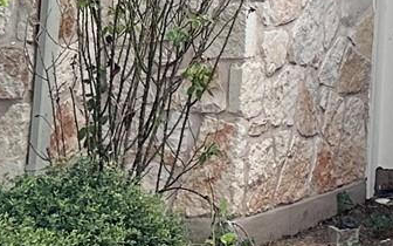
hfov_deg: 11.5
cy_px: -330
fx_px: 1660
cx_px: 903
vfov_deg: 7.9
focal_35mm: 155
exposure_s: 1/1241
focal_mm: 6.86
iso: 80
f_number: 1.78
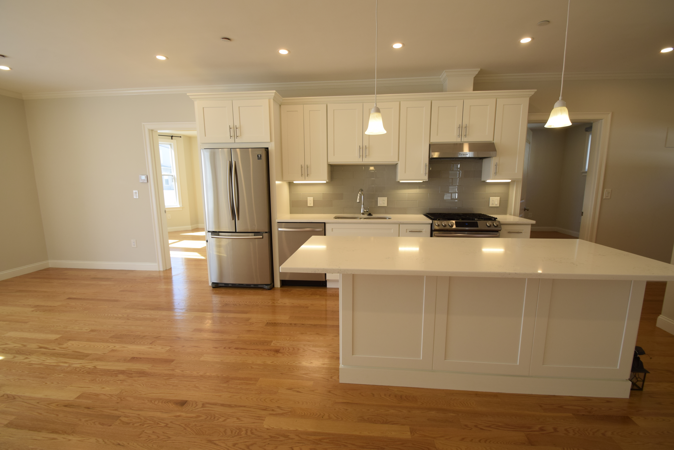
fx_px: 281
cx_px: 337
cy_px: 225
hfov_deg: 100.4
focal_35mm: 15
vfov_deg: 77.3
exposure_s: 1/125
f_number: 5.6
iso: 400
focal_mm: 10
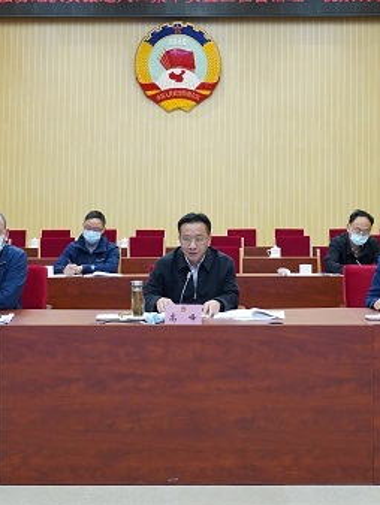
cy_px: 209
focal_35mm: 60
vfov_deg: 32.1
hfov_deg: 24.4
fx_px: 877
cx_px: 190
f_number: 5
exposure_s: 1/250
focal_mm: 33
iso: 5000
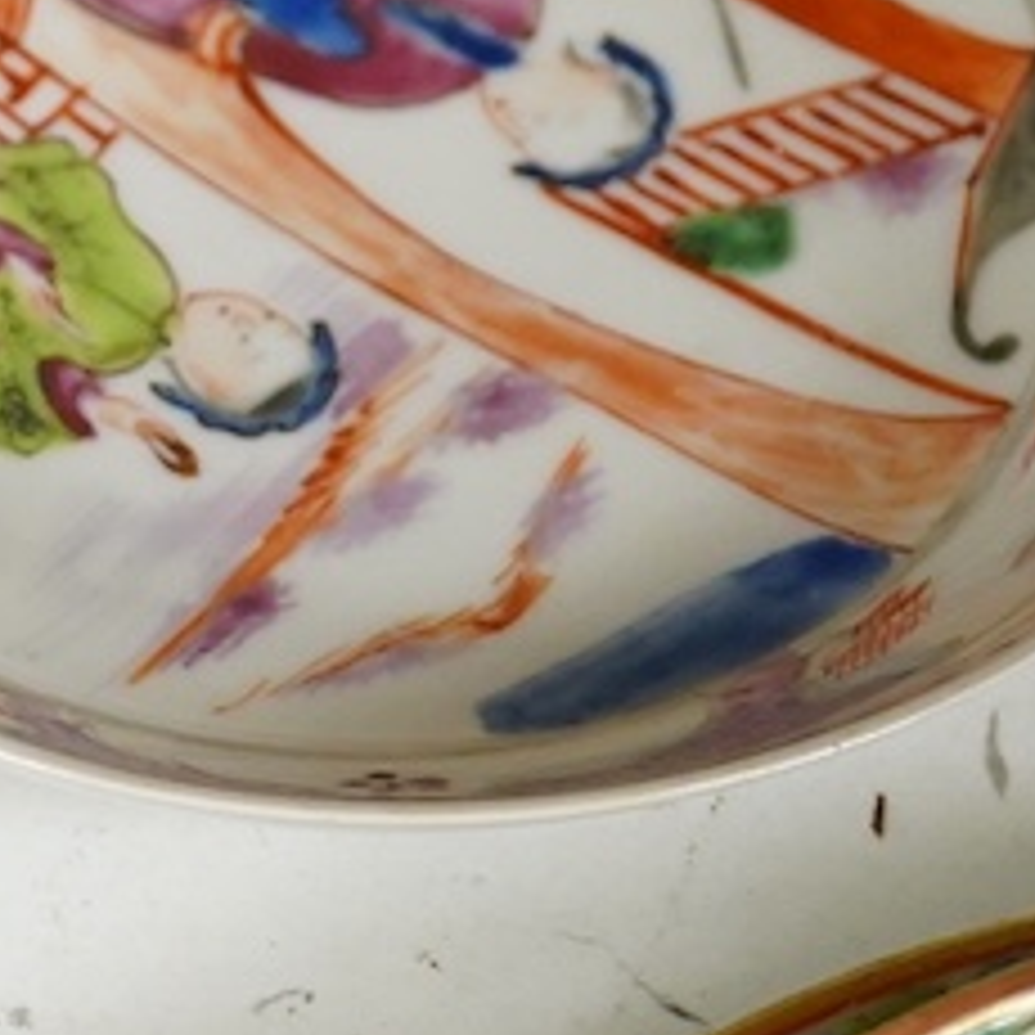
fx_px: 6326
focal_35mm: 187
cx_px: -646
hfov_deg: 9.1
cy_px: 176
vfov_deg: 9.3
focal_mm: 30
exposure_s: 1/160
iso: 2500
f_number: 6.3
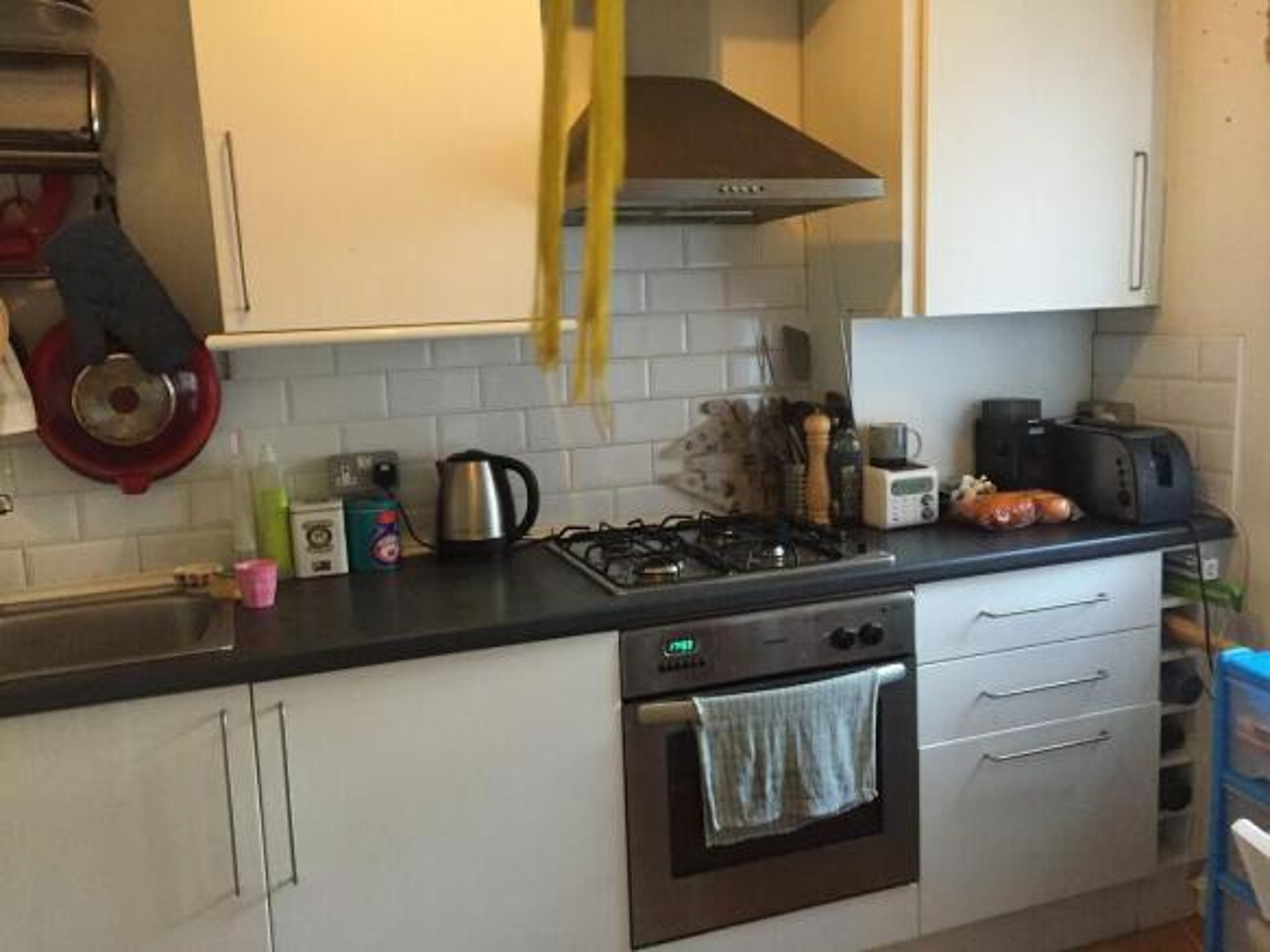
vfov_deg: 48.2
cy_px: 476
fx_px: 1064
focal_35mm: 29
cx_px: 635
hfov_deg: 61.7
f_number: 2.2
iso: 250
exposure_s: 1/25
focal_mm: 4.15
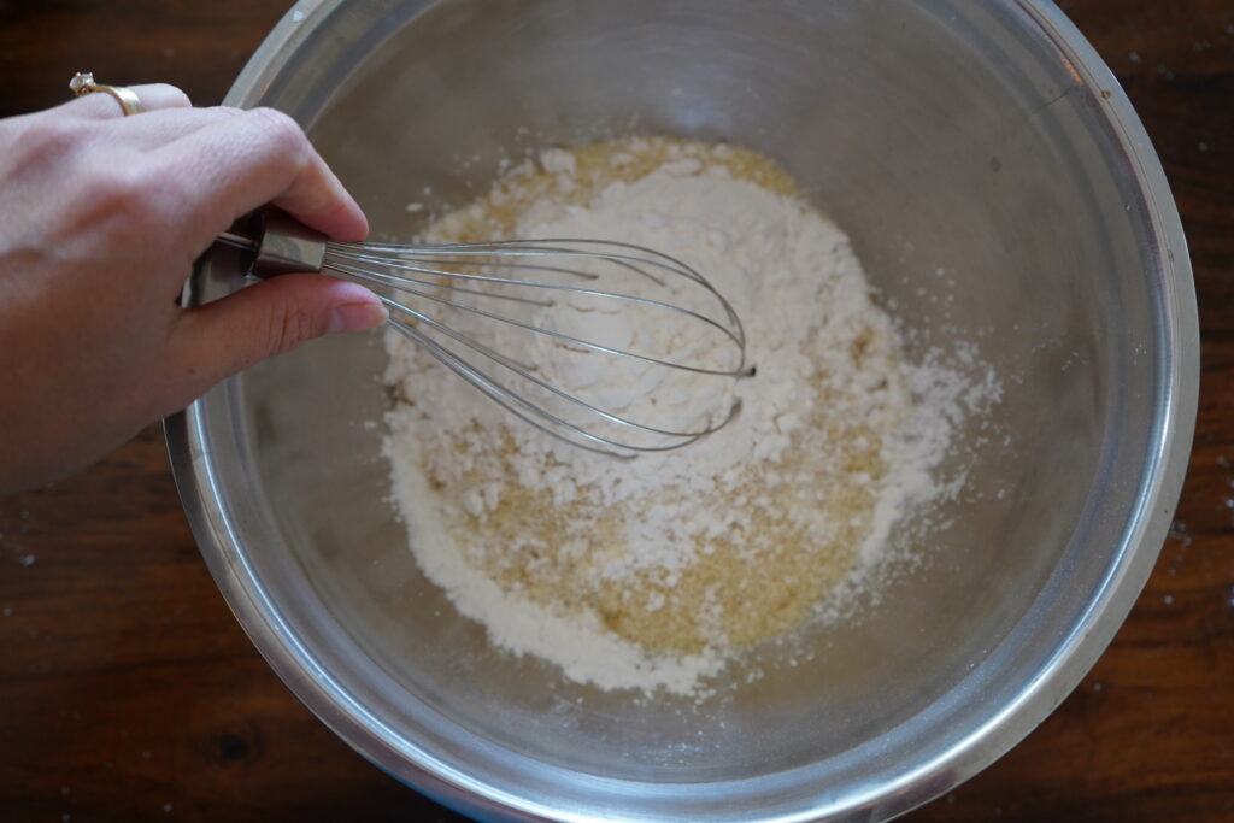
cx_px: 617
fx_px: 1131
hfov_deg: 57.2
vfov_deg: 40.0
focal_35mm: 33
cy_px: 412
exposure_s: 1/60
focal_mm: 33
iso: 1250
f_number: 4
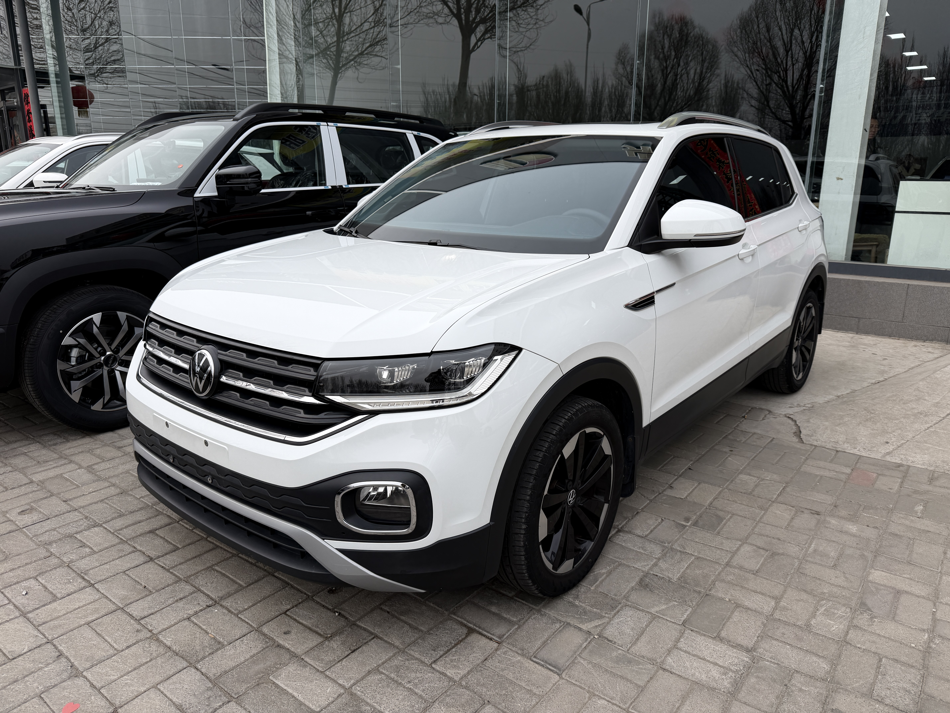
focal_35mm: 24
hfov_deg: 71.6
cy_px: 356
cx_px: 475
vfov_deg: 56.8
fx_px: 659
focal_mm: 6.76
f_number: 1.78
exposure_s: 1/1385
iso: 80
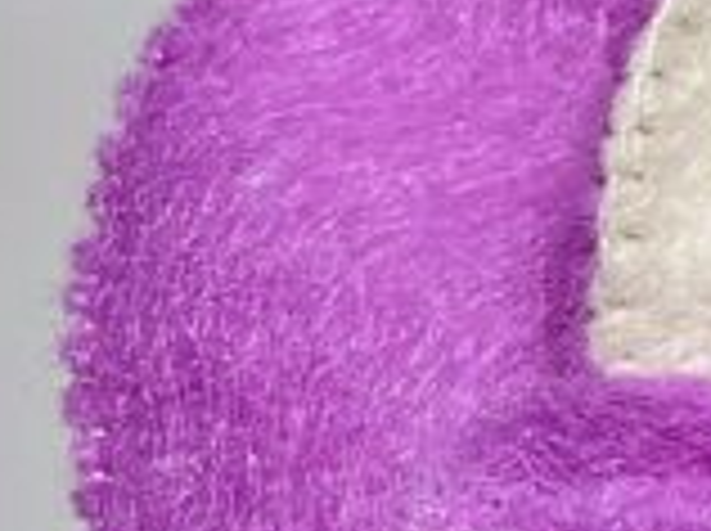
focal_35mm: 169
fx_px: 3466
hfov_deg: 10.2
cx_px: 1706
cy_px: 22
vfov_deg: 8.7
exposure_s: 1/121
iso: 64
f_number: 1.6
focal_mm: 5.1
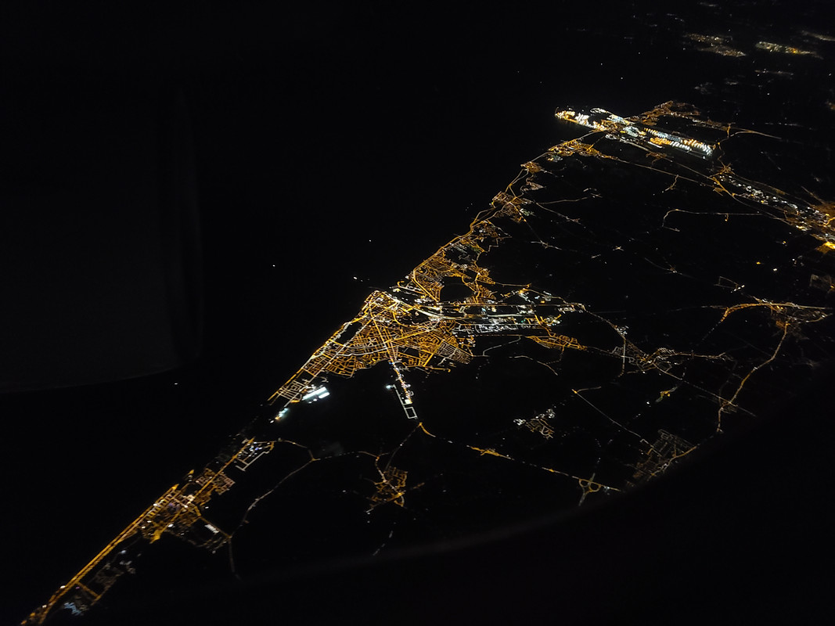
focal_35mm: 26
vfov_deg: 53.1
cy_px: 313
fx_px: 627
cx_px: 418
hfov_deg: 67.3
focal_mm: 5.4
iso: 2000
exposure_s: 1/4
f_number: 1.8
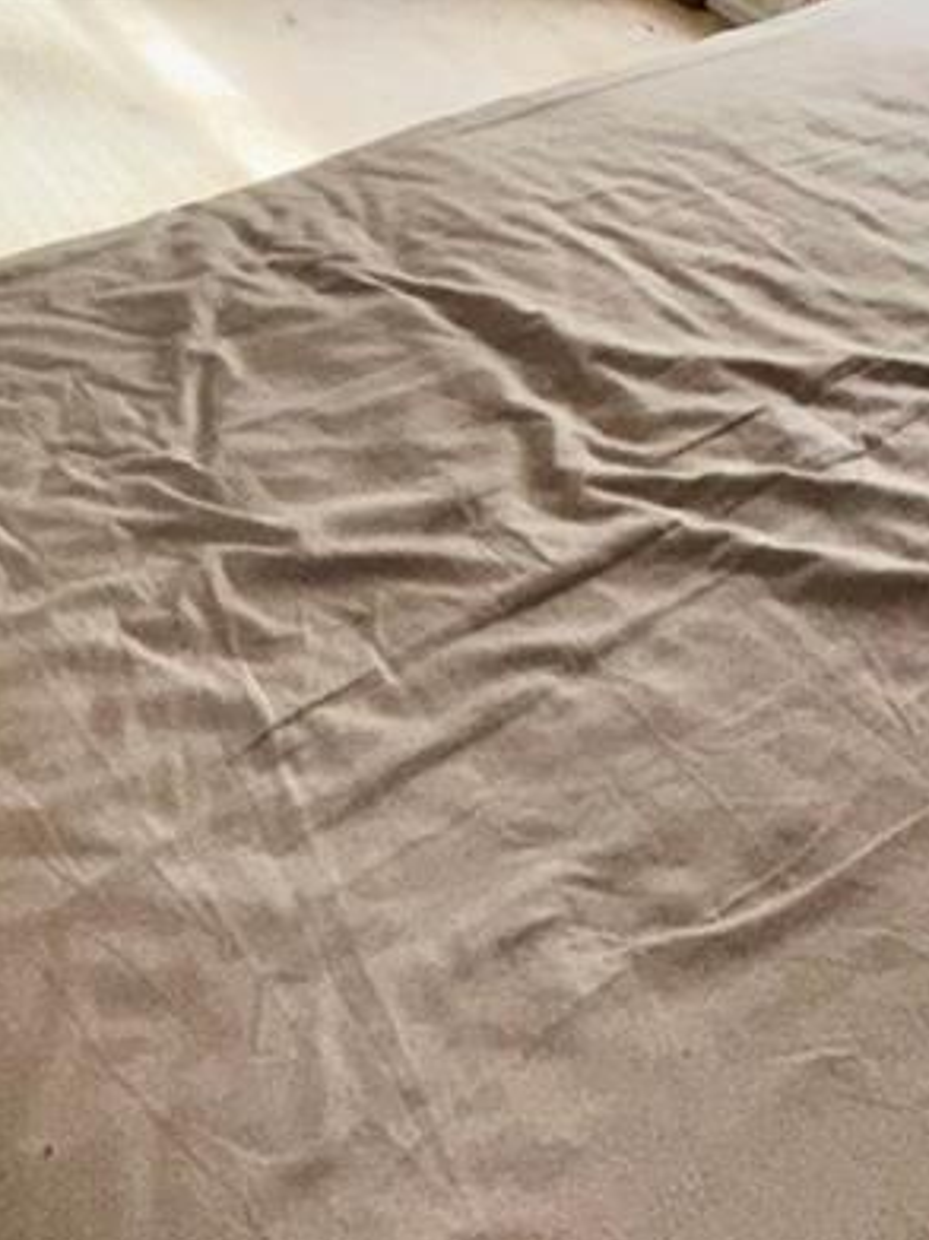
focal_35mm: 55
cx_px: 44
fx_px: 1969
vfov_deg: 25.4
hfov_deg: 25.5
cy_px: -666
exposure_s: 1/122
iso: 64
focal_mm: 2.22
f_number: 2.2
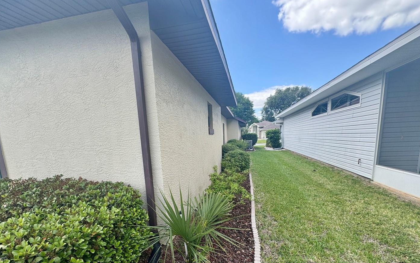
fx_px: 195
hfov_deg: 94.4
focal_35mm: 17
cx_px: 207
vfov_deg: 66.5
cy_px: 171
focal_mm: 2.22
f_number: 2.2
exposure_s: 1/440
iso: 40
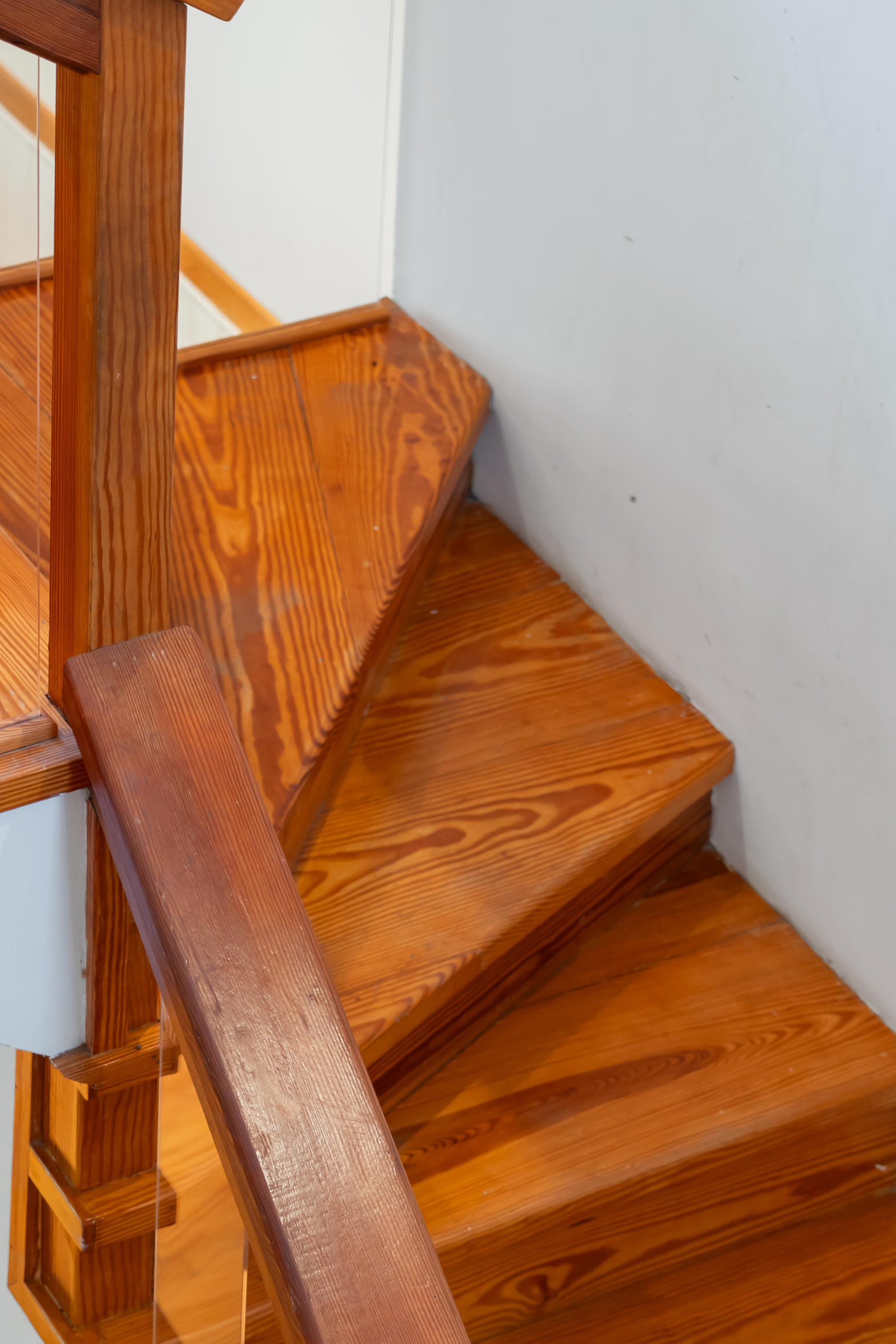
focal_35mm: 91
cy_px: 960
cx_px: 209
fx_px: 3397
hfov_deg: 15.0
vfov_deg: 22.2
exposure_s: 1/20
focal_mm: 59
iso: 640
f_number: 4
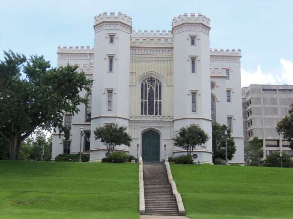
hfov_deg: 38.9
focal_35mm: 49
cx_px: 146
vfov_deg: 29.7
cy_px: 110
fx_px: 415
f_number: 4.6
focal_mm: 8.7
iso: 64
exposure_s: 1/250
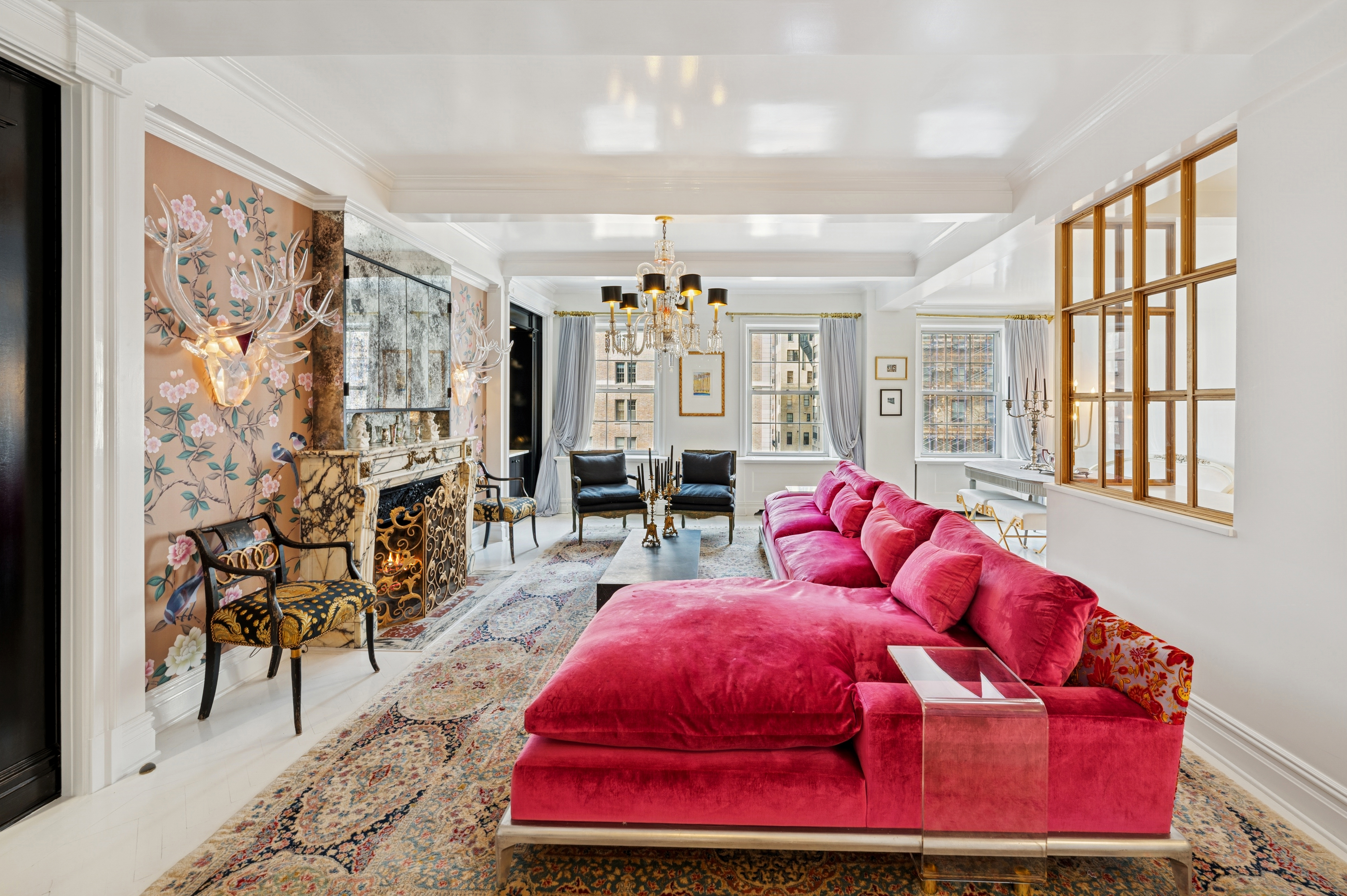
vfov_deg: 81.1
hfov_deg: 104.3
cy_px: 448
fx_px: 523
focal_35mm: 14
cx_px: 674
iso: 200
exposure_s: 1/5
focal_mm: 14
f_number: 11
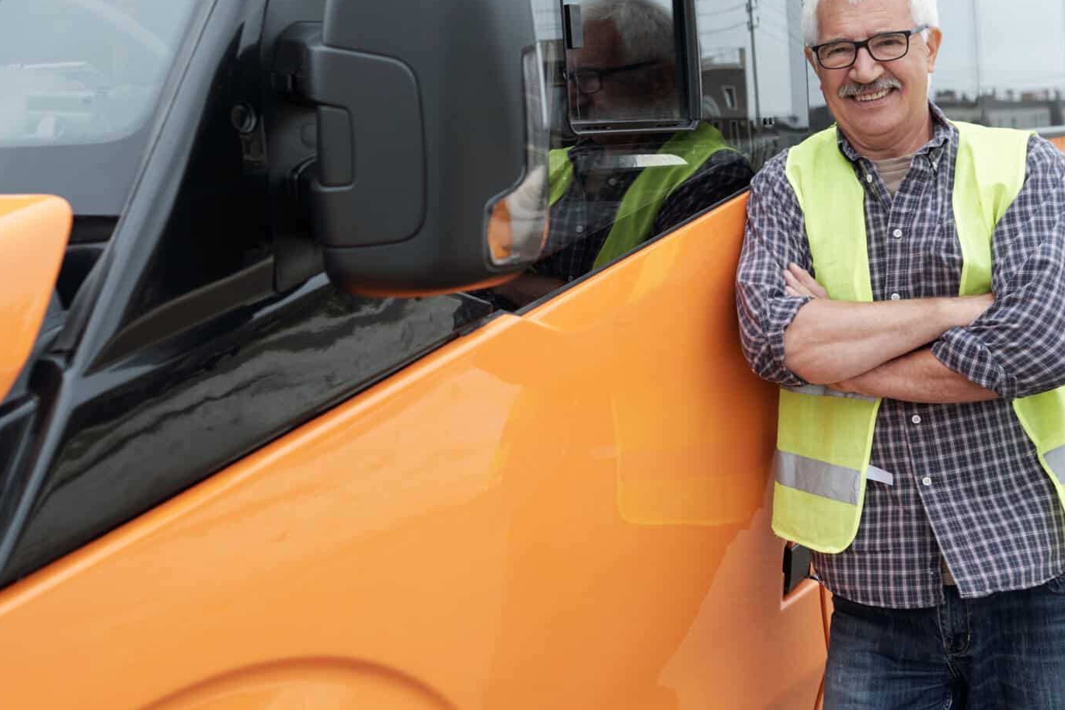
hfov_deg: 40.2
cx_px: 451
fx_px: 1449
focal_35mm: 49
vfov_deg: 27.4
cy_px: 269
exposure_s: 1/400
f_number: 2.8
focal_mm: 23
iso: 160
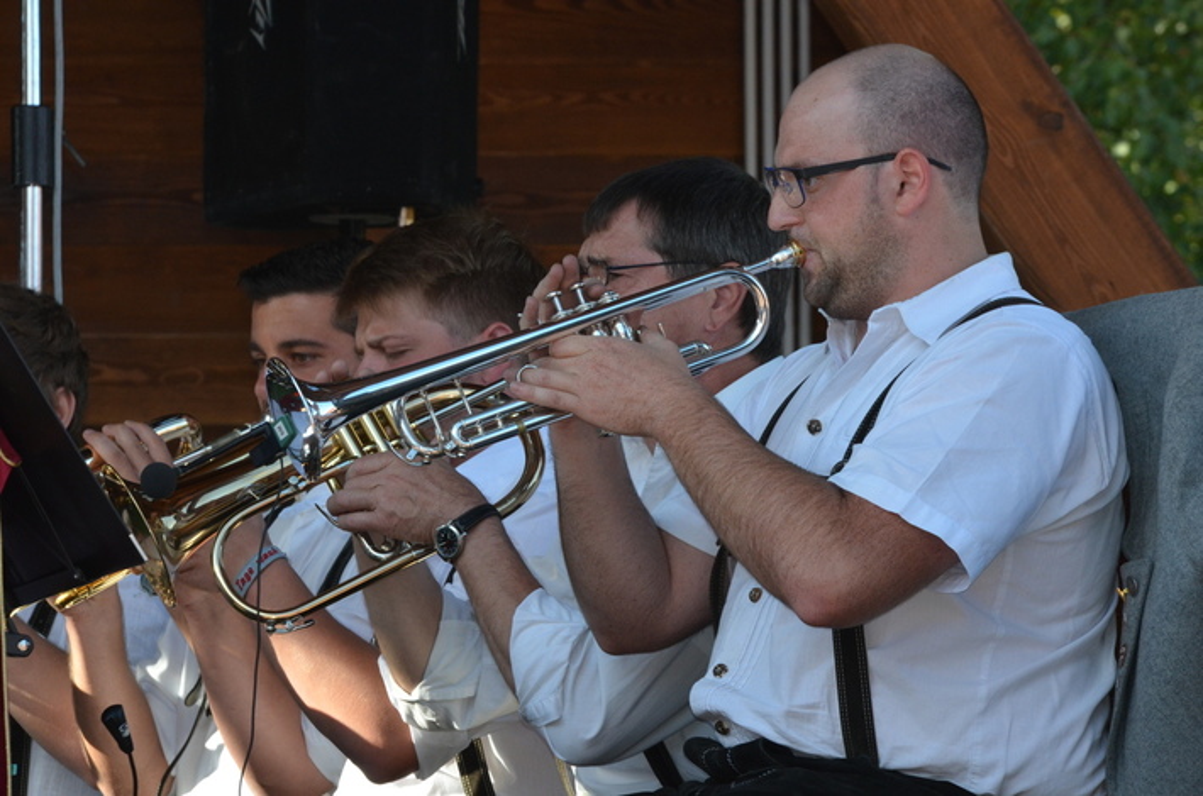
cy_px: 398
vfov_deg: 4.6
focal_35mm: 300
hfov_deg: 6.9
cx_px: 602
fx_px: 10003
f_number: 13
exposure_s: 1/200
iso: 800
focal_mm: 200
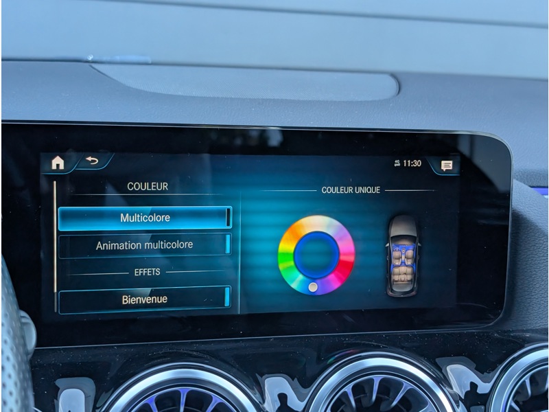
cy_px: 206
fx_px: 777
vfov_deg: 29.7
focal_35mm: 49
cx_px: 274
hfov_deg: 38.9
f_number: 1.68
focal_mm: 6.9
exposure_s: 1/445
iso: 240
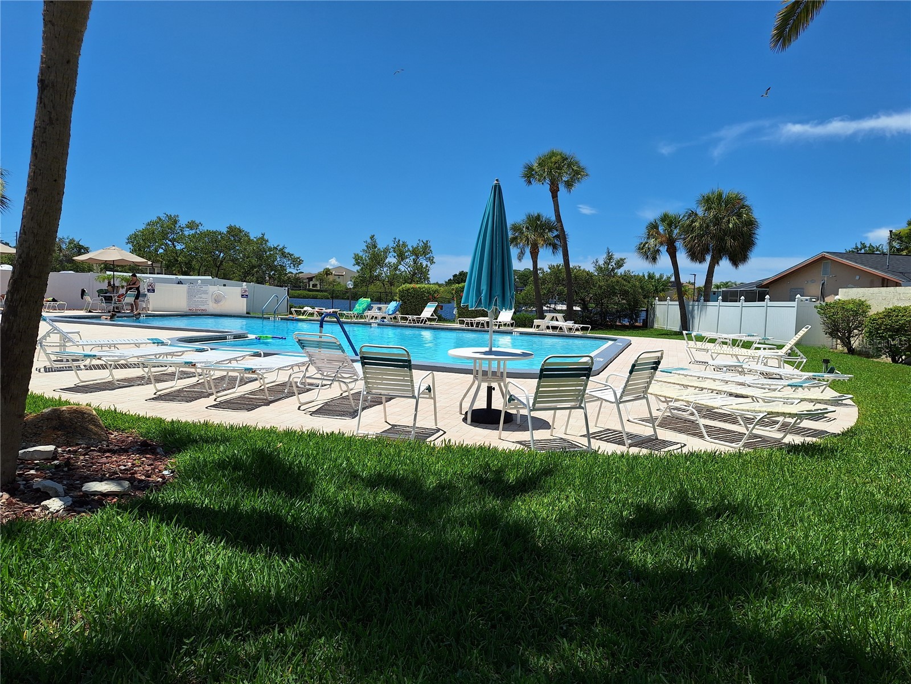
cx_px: 456
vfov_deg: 58.9
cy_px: 342
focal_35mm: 23
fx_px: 605
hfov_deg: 73.9
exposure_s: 1/4505
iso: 40
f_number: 1.8
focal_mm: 5.54
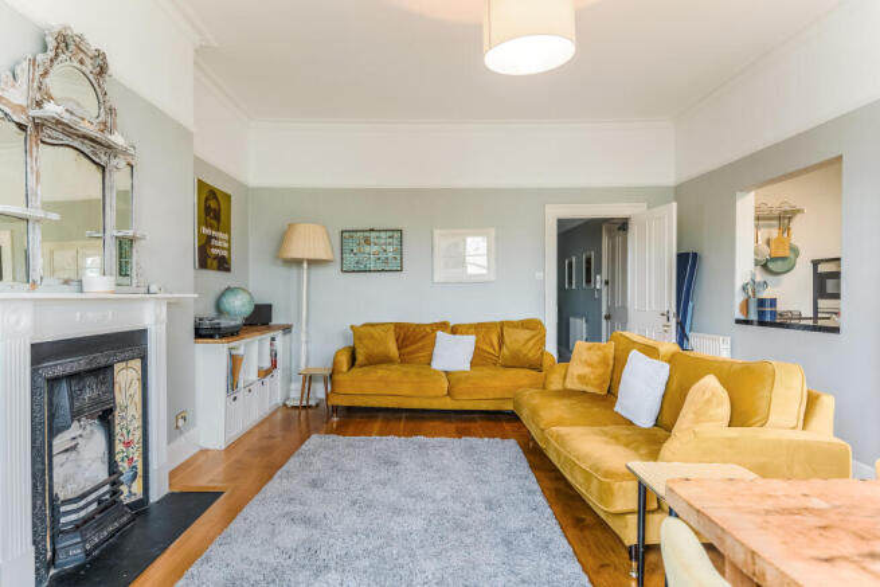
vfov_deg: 62.0
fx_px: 489
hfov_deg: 84.0
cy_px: 294
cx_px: 440
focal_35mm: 20
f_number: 5
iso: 500
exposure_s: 1/3
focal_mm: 20
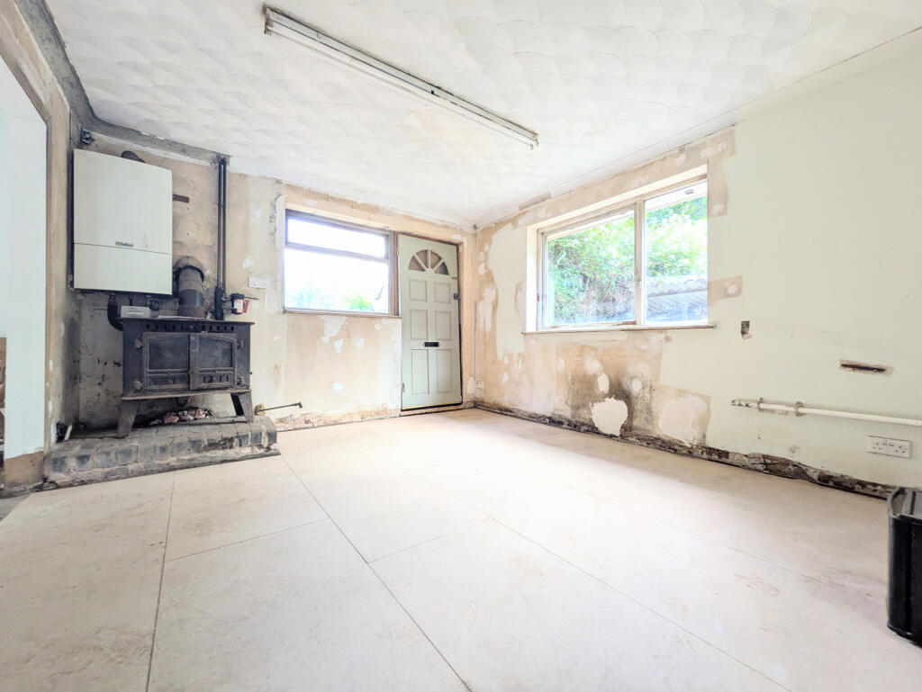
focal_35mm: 14
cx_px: 461
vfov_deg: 85.7
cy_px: 346
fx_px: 373
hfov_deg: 102.0
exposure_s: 1/50
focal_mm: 1.83
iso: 197
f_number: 2.2
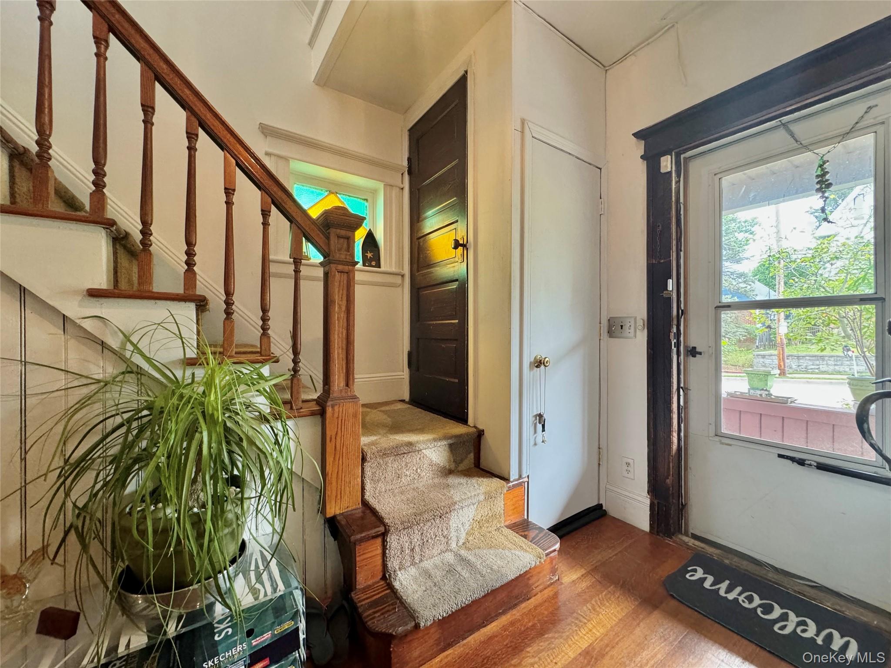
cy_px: 334
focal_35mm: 14
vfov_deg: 85.7
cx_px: 446
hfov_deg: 102.1
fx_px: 360
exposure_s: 1/60
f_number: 2.2
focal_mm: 2.22
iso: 320
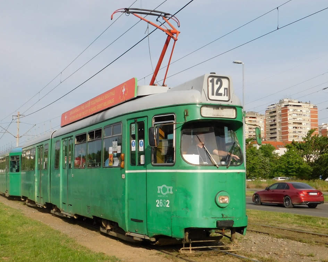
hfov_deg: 47.9
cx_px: 153
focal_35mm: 38
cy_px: 132
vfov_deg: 39.2
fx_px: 369
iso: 125
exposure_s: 1/1250
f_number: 3.5
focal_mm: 6.3
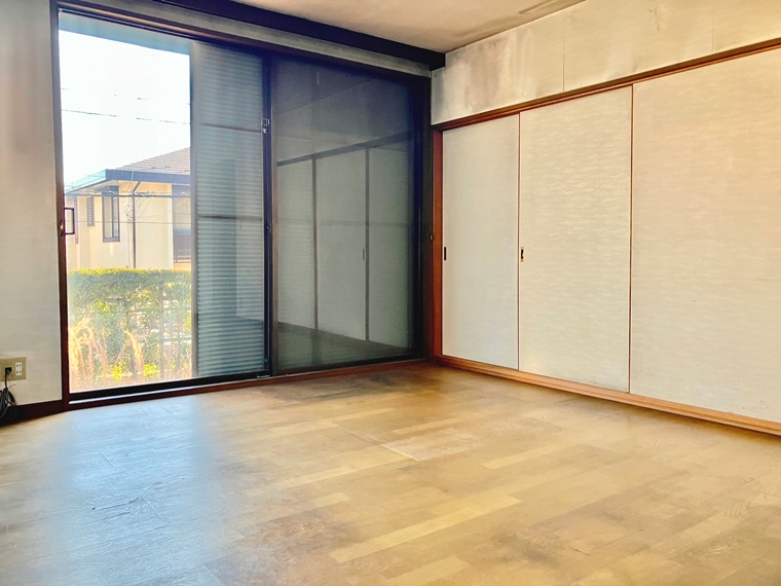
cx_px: 390
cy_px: 293
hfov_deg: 63.4
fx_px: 632
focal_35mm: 28
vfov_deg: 49.7
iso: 64
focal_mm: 3.99
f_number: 1.8
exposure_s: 1/61
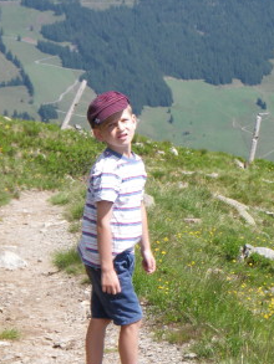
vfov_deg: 15.5
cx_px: 183
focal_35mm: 127
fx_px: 1339
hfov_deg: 11.7
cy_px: 147
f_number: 5.5
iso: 64
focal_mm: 11.1
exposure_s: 1/200
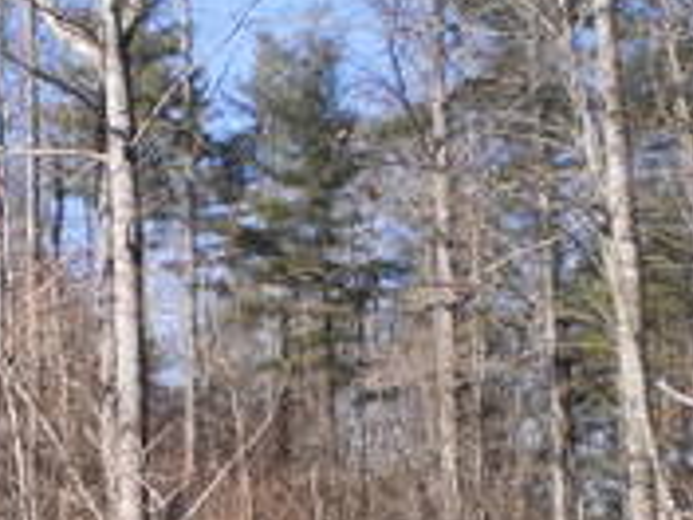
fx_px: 1962
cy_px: 370
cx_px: 4
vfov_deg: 15.0
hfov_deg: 19.5
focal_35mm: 98
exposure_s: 1/640
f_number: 3.1
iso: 100
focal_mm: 6.3
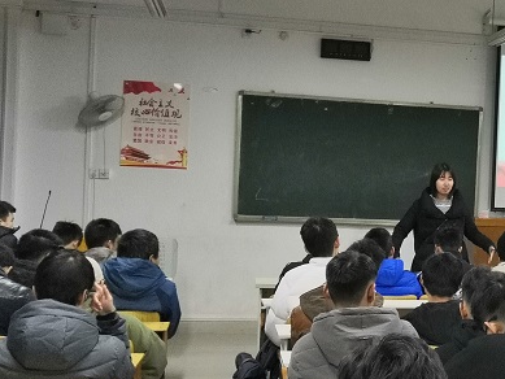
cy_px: 191
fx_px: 934
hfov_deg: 29.1
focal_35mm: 64
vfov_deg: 22.9
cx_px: 445
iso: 400
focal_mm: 3.95
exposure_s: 1/50
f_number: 1.8
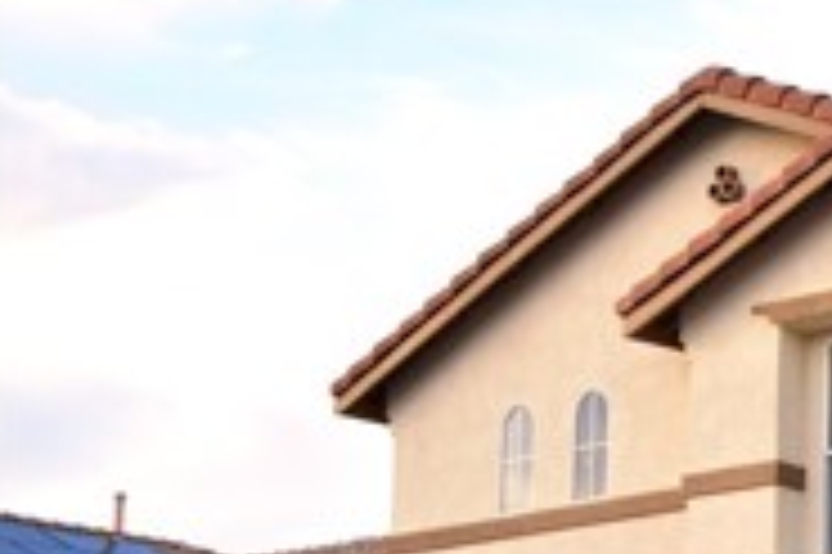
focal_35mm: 104
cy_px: 750
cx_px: 1426
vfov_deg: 12.7
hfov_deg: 16.8
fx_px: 2401
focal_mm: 20
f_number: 4.5
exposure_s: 1/80
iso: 200
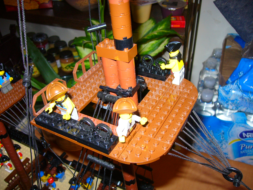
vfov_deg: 40.7
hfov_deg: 52.6
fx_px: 256
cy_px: 95
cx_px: 126
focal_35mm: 35
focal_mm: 5.8
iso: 100
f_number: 2.8
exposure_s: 1/60
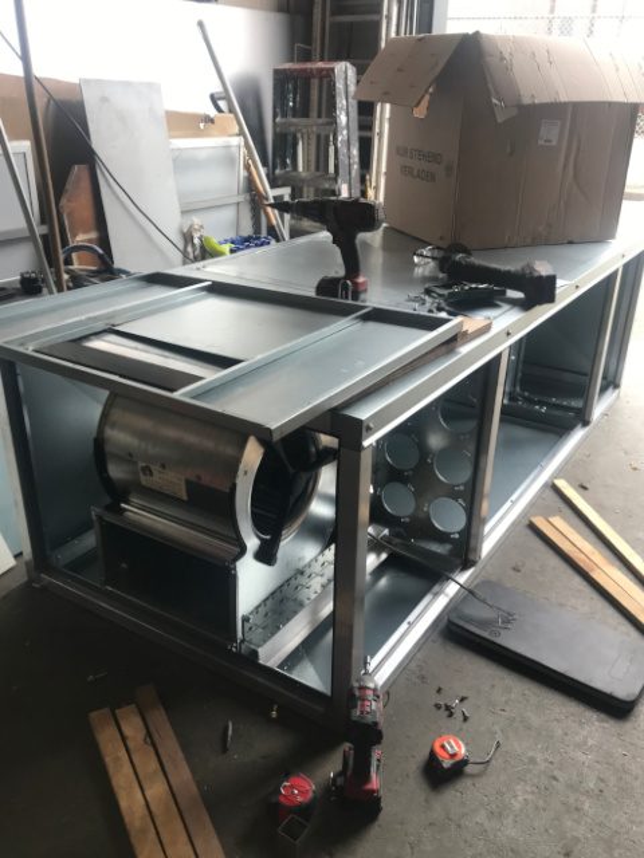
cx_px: 322
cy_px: 429
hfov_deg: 48.2
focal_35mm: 29
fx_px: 719
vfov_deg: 61.7
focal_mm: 4.15
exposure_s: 1/50
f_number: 2.2
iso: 40
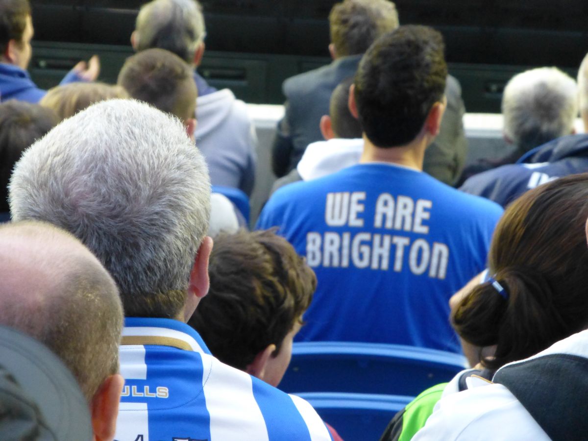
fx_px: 4501
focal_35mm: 265
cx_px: 294
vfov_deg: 5.6
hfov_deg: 7.5
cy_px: 220
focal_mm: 47.3
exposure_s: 1/15
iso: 800
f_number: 5.8
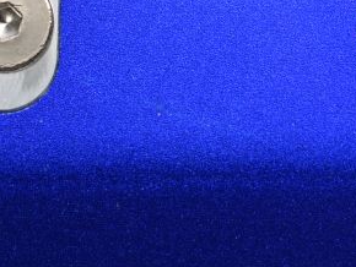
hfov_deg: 7.2
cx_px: 220
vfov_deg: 5.4
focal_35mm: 274
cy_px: -126
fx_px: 2817
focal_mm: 55
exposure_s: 1/20
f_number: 5.6
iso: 100
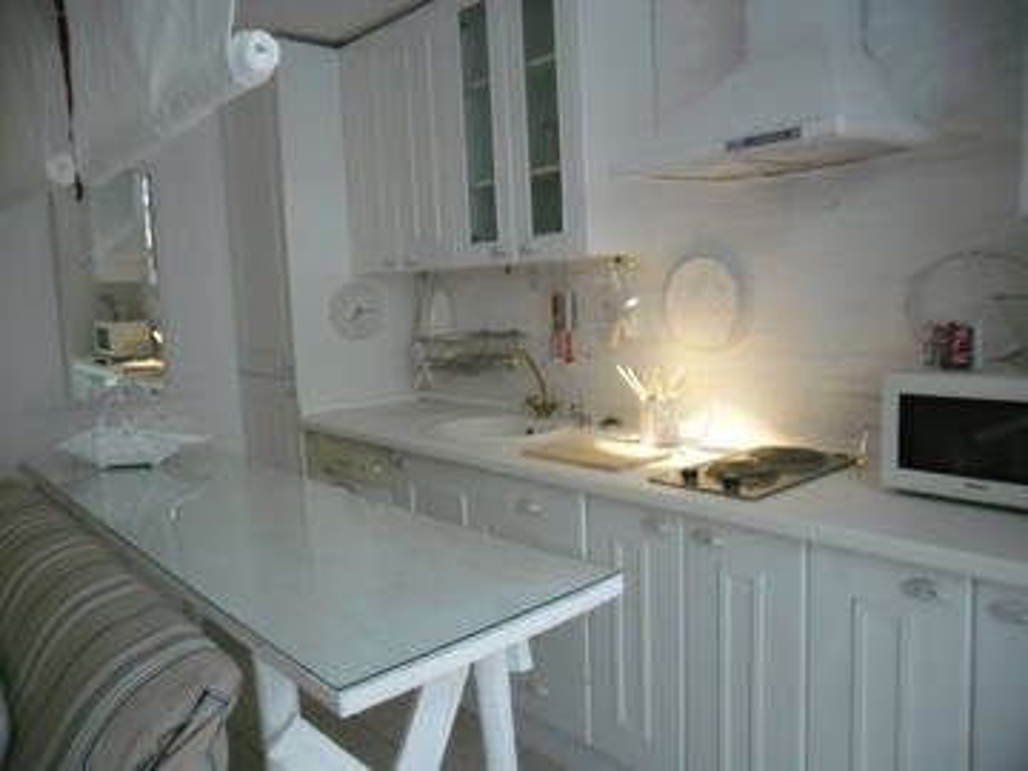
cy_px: 386
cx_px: 514
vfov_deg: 51.4
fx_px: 802
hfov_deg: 65.3
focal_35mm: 27
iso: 400
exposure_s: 1/22
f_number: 3.5
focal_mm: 4.9
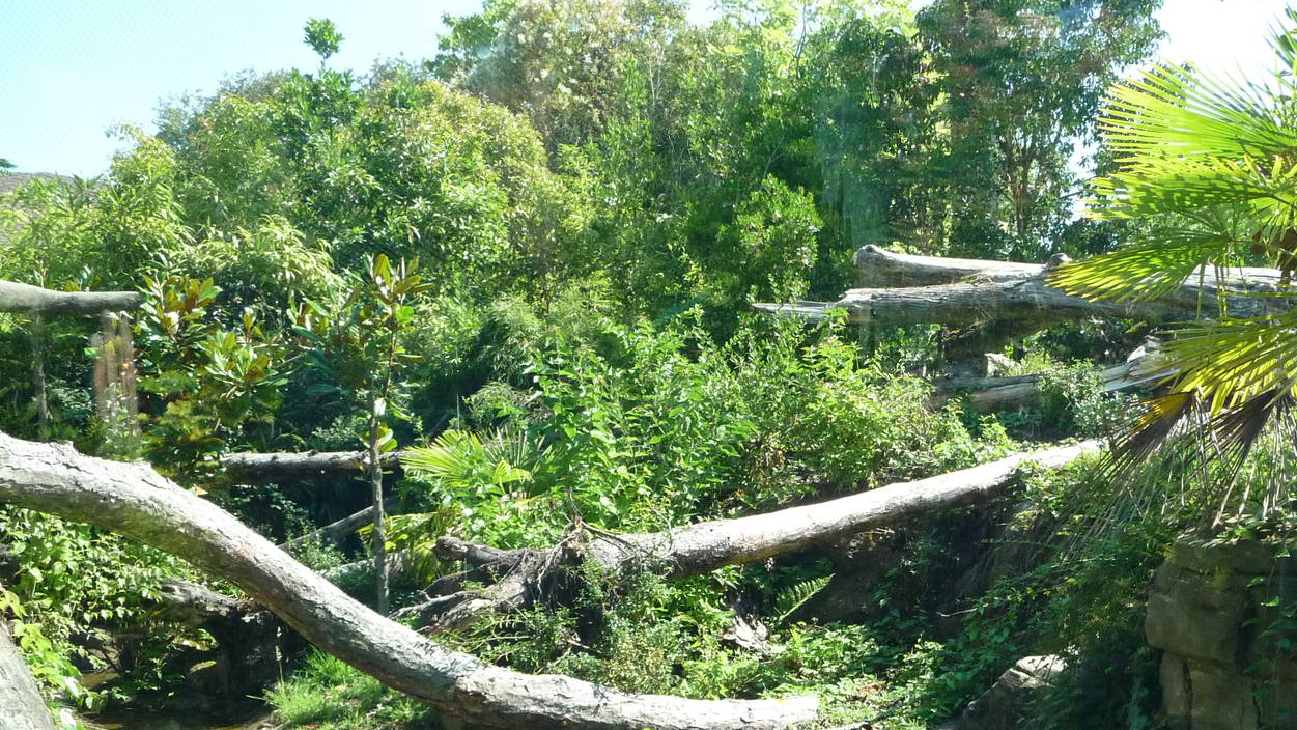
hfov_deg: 51.1
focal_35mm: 39
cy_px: 567
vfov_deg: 29.8
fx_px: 1341
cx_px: 805
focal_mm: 4.7
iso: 250
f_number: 3.3
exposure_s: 1/500
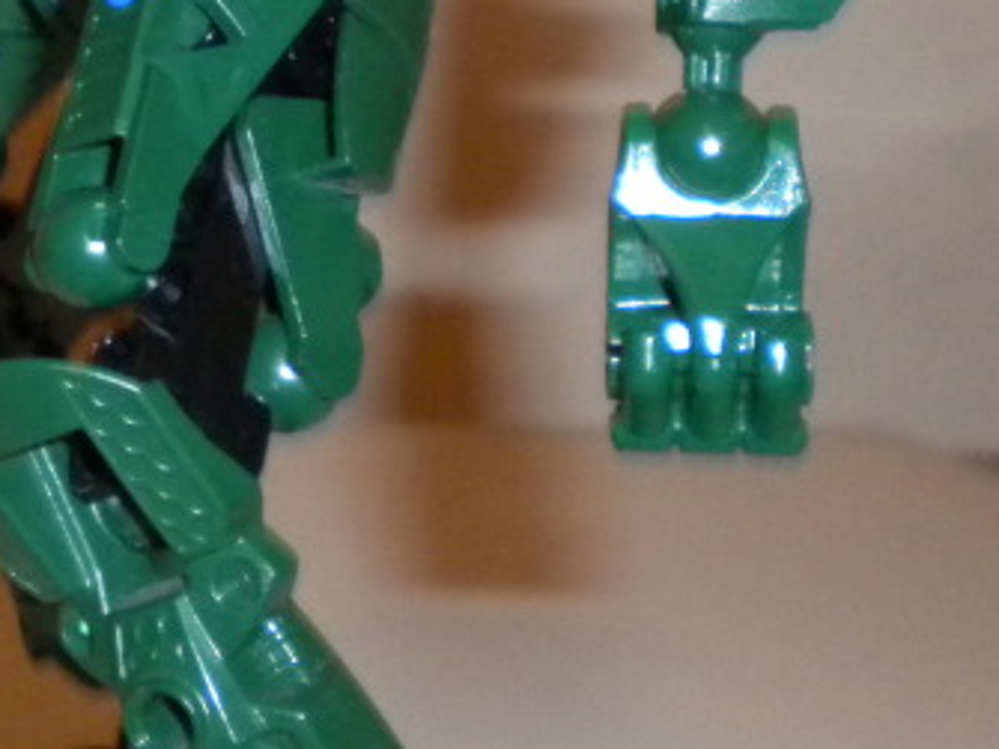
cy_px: -197
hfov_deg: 18.0
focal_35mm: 107
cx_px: 36
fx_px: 3087
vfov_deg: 13.4
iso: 400
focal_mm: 6.3
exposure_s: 1/30
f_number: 3.1
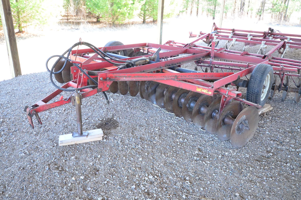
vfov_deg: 43.4
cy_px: 100
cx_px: 150
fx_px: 250
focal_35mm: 30
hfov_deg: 62.0
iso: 1000
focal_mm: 20
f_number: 4.5
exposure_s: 1/100
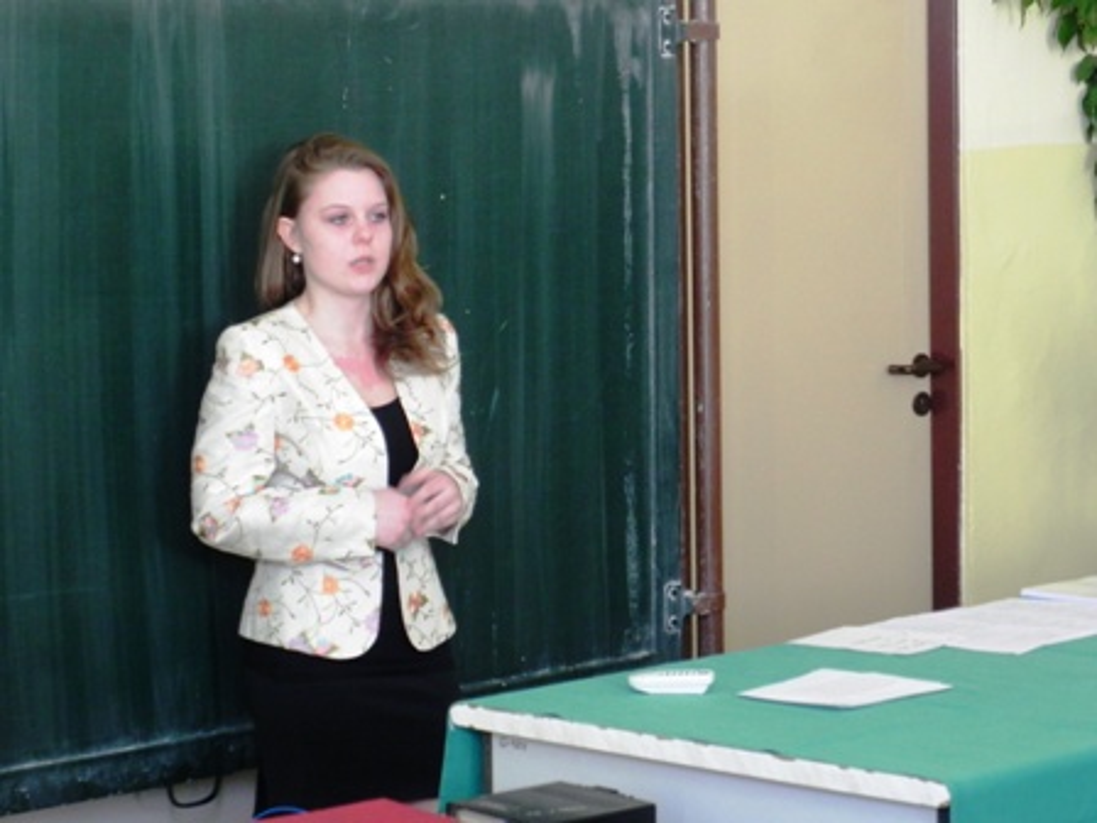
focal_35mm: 105
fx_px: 3328
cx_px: 548
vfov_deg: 14.1
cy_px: 412
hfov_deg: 18.7
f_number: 4
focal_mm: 18.8
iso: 400
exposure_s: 1/17.7
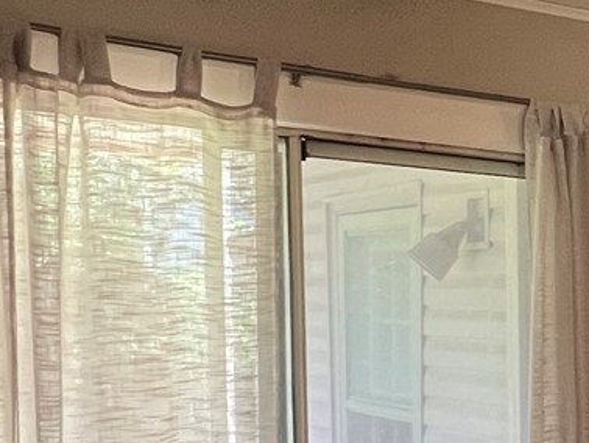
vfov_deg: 21.7
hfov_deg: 24.3
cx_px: 835
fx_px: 1124
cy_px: 407
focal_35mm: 66
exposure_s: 1/60
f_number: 1.8
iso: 125
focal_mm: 1.57
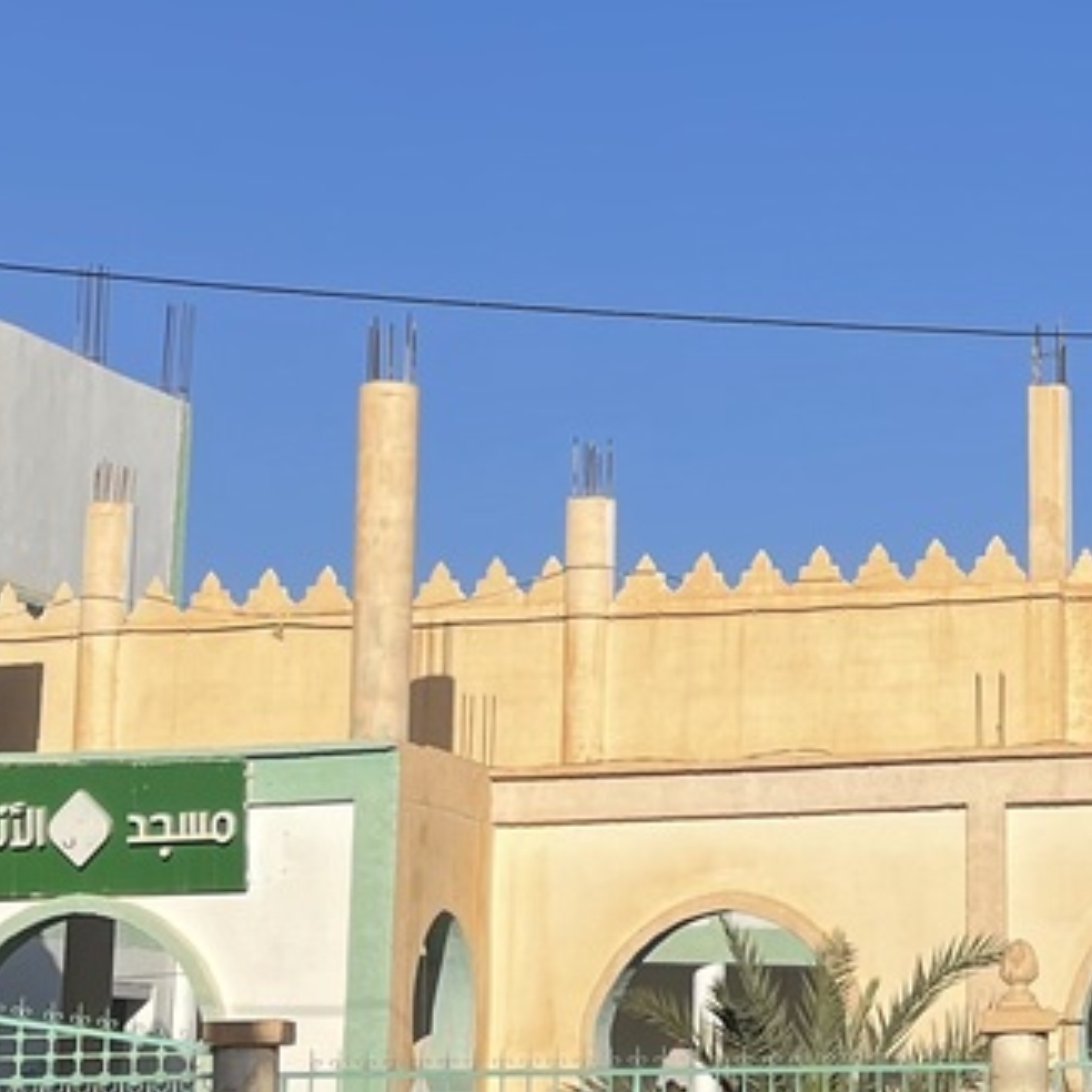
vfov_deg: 17.9
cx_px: 1258
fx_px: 3462
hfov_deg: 17.2
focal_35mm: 97
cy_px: 320
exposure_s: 1/5917
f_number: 1.6
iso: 32
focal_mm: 5.1
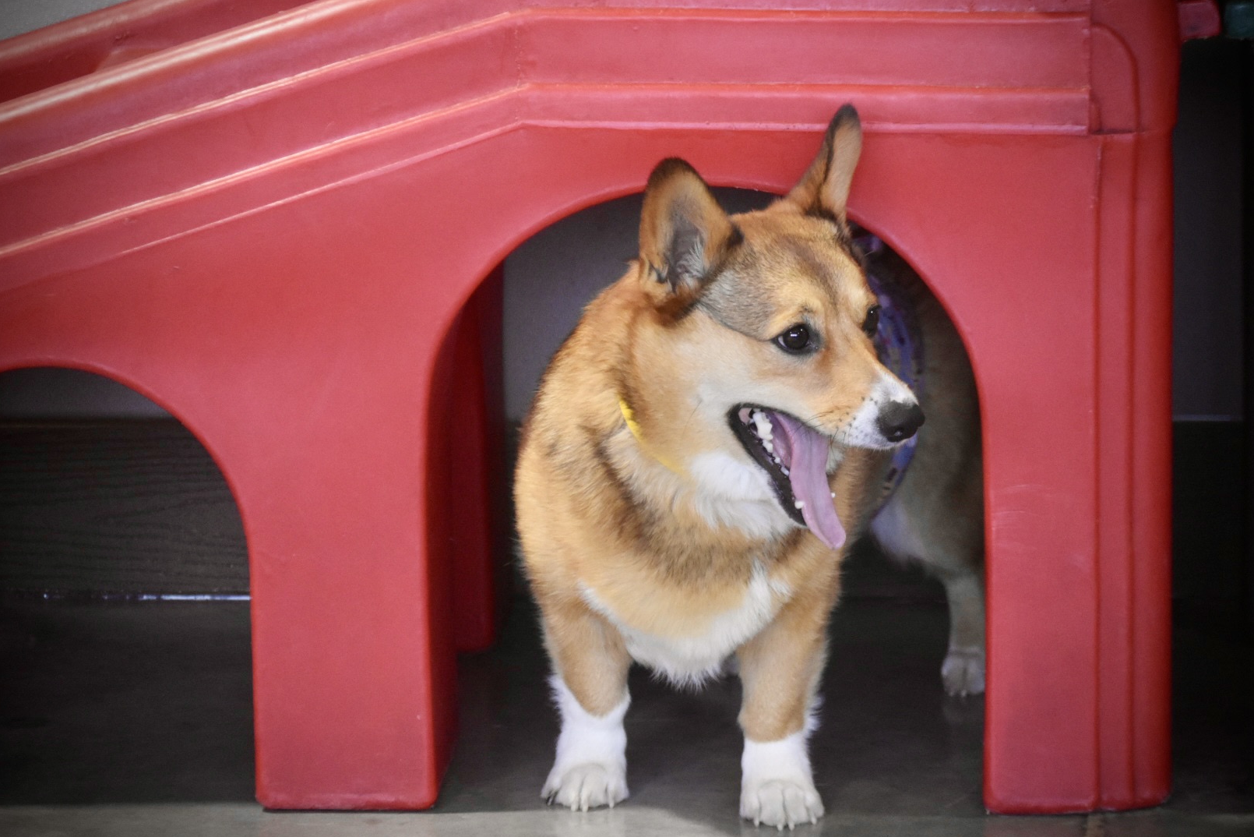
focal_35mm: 169
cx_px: 629
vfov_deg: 8.1
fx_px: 5887
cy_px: 419
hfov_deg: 12.2
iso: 3200
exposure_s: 1/500
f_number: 4.8
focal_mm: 112
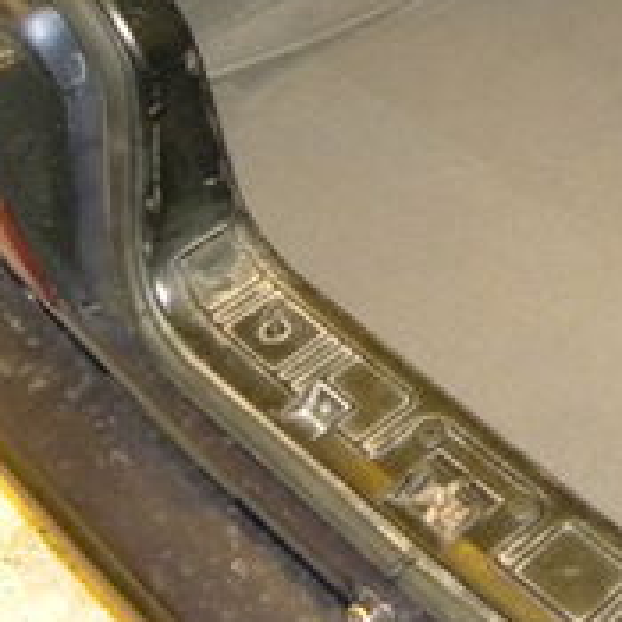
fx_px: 1708
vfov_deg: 20.1
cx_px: 881
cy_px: 14
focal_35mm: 84
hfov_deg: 18.7
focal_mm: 4.6
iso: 400
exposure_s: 1/30
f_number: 2.8
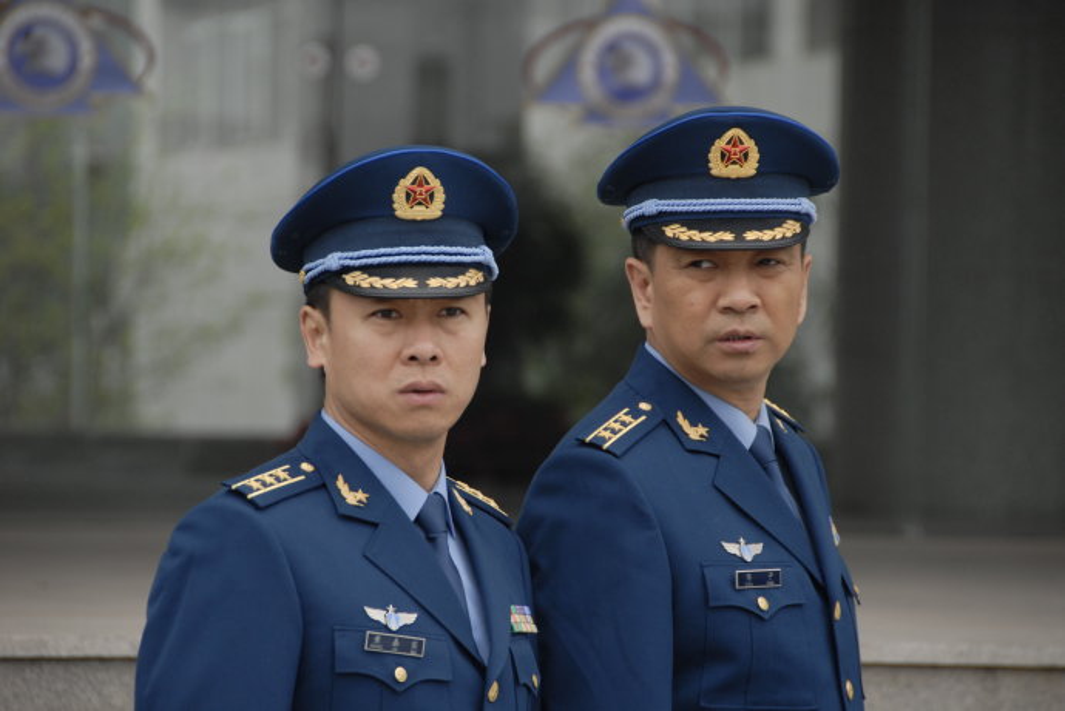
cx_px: 532
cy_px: 356
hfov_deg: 8.1
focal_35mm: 255
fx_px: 7548
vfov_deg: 5.4
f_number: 5.6
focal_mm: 170
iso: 400
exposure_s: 1/350
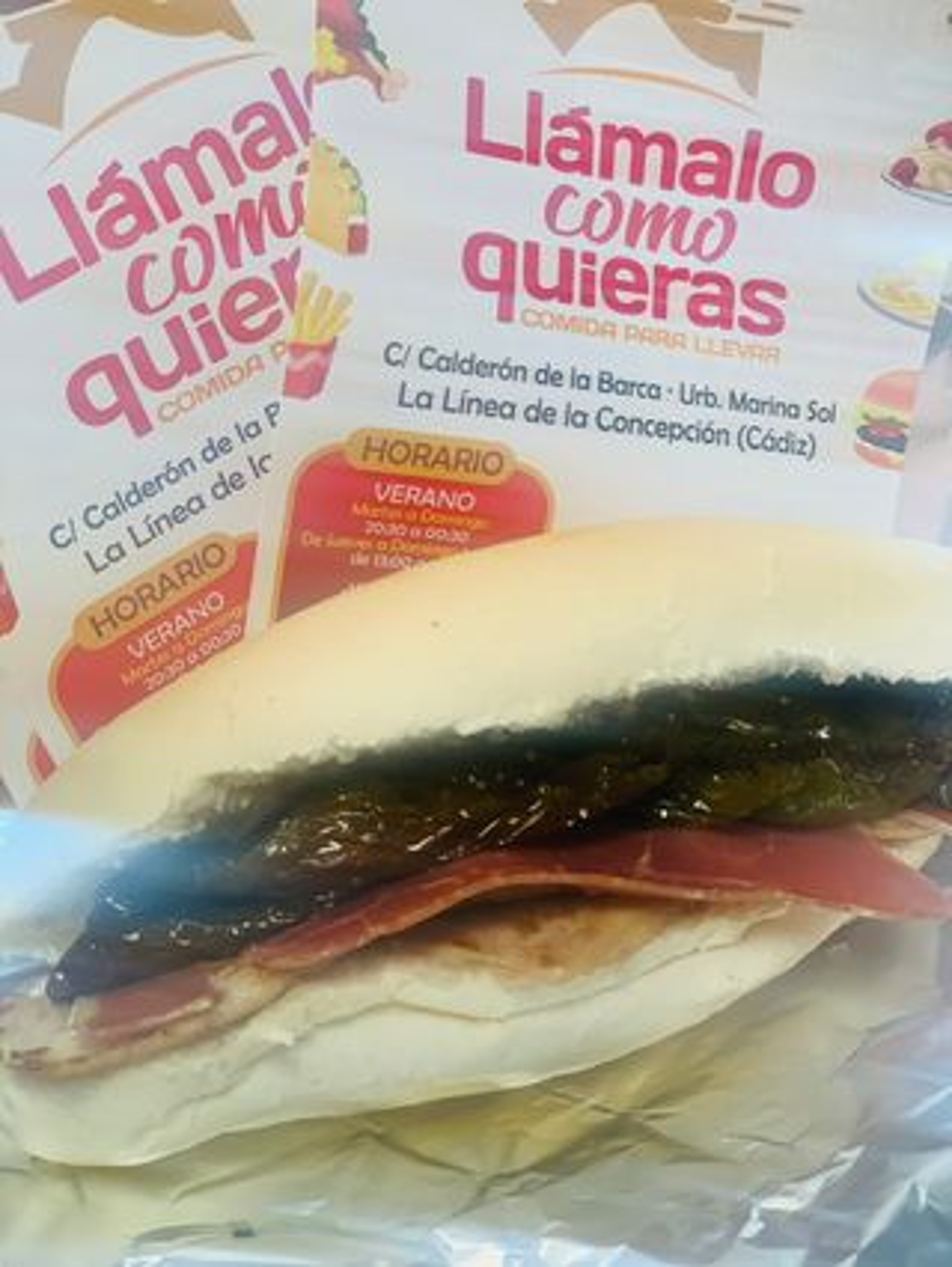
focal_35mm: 52
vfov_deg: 36.8
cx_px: 476
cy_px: 634
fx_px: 1905
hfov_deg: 28.1
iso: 80
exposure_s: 1/50
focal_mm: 6
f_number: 2.4
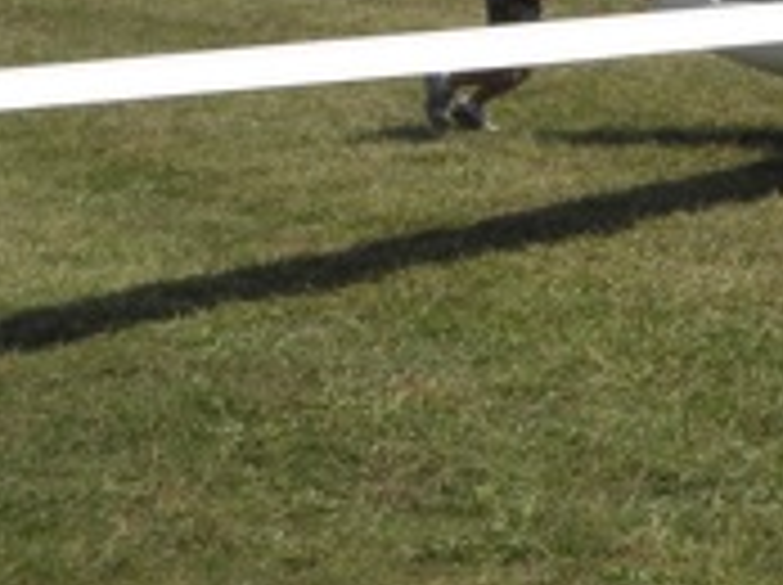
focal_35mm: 162
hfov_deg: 11.7
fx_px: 3659
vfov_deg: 9.0
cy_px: -90
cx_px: 1170
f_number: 5.6
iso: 64
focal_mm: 7.87
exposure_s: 1/320
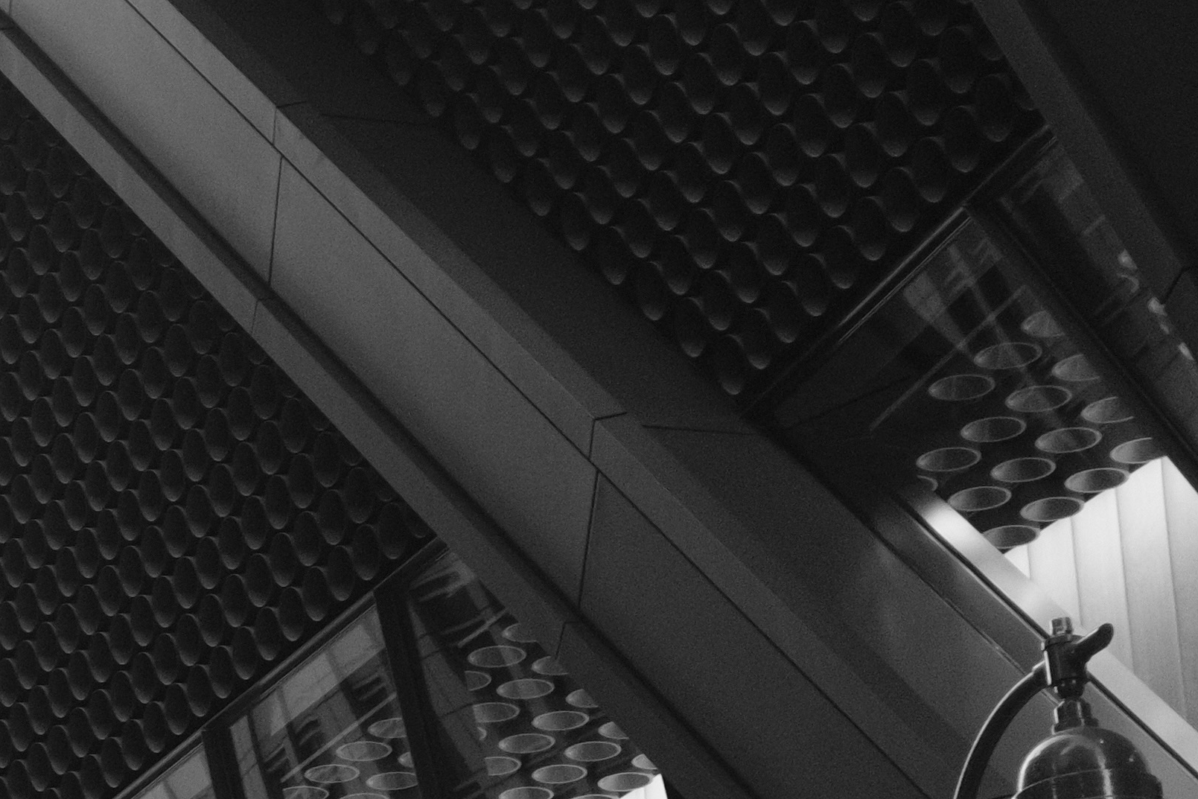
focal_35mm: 159
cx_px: -449
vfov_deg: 8.5
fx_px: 5291
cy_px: 958
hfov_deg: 12.4
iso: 1250
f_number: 2.8
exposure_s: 1/60
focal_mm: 27
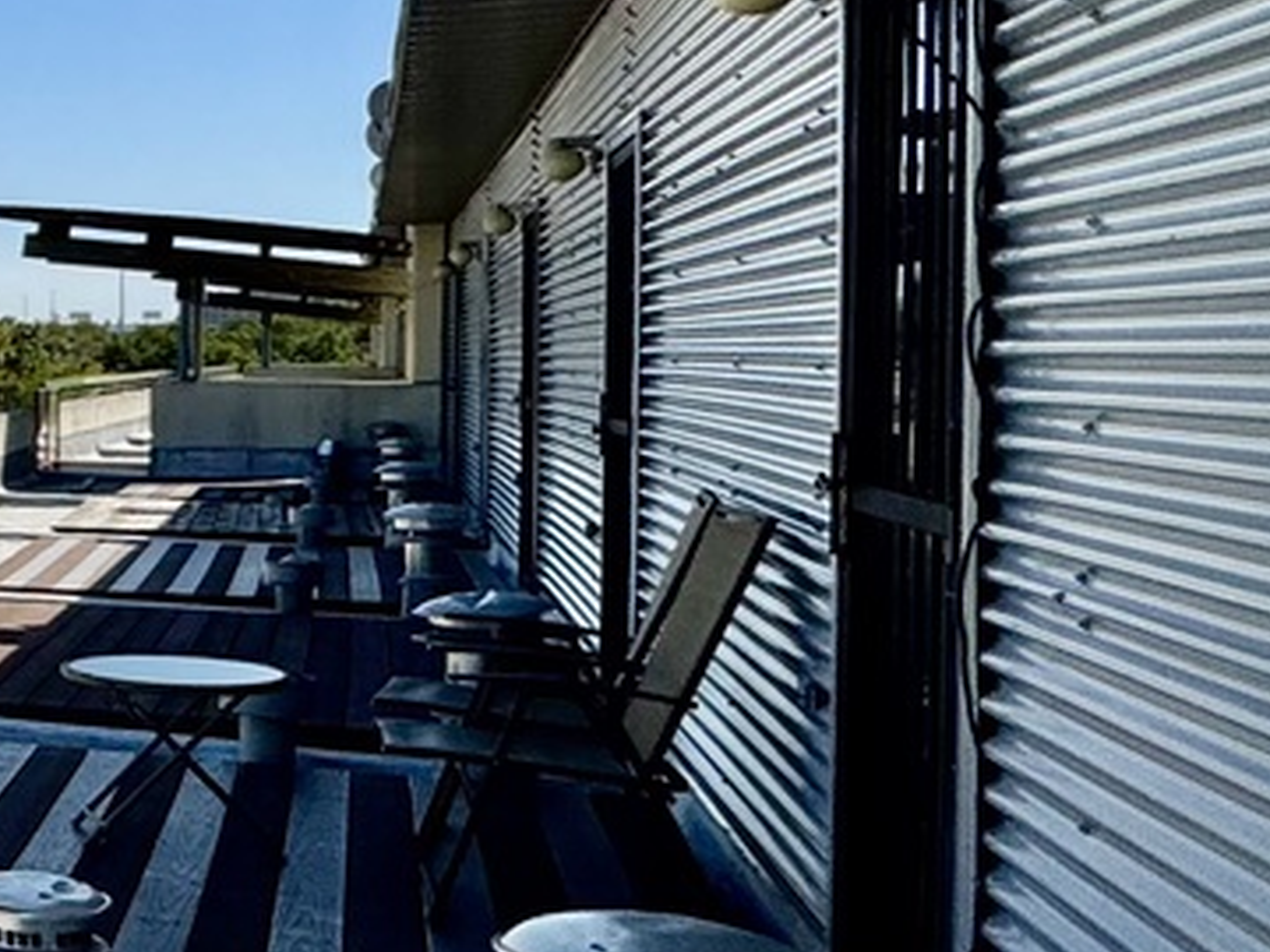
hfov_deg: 20.6
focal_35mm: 56
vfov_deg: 26.0
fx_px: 2055
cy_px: 356
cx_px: -1129
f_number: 2.2
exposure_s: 1/3906
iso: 40
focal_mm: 2.22
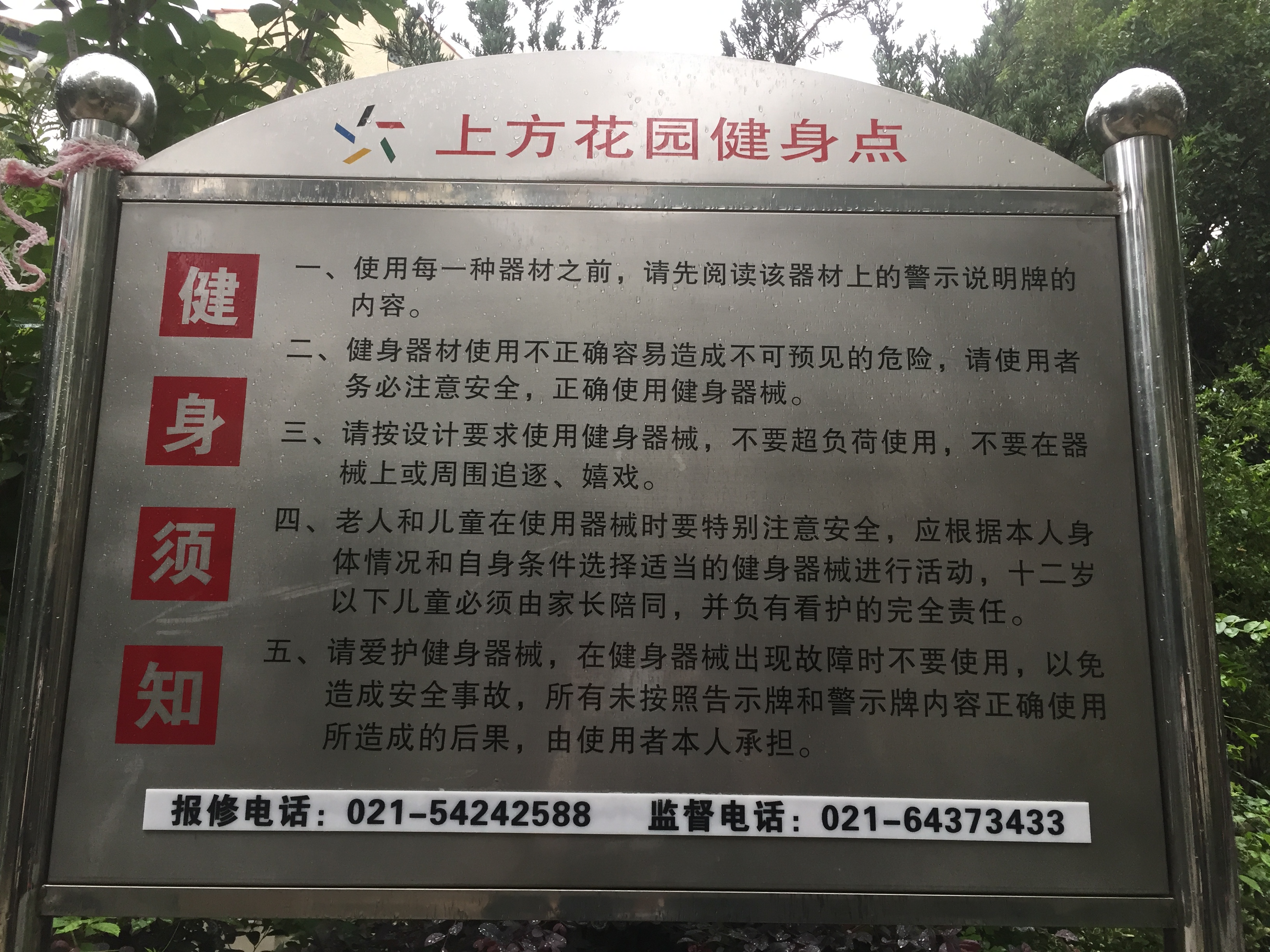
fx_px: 1064
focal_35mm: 29
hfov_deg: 61.7
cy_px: 476
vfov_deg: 48.2
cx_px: 635
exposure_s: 1/33
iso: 40
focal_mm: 4.15
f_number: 2.2
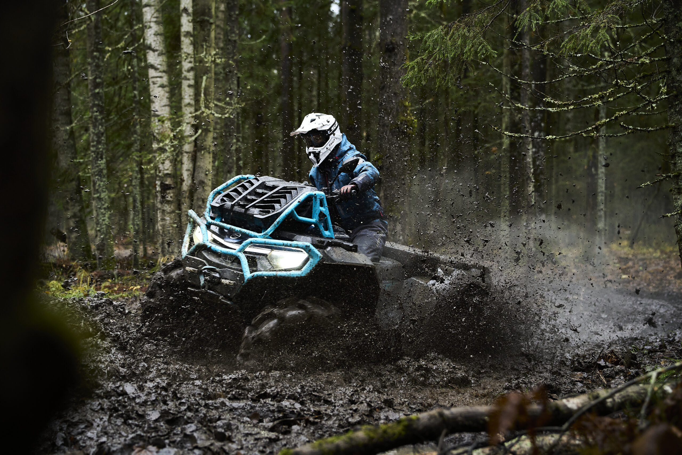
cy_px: 228
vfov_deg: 22.6
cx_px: 341
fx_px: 1137
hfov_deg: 33.4
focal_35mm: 60
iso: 2000
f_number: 2.8
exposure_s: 1/500
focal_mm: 60
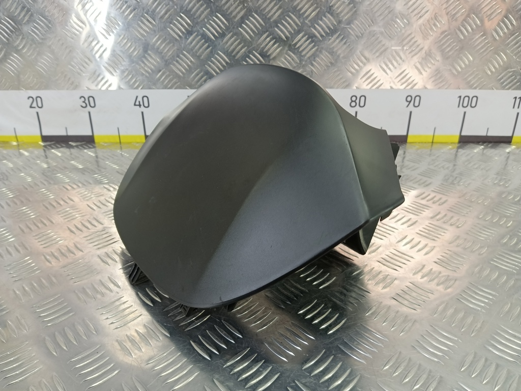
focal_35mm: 23
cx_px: 260
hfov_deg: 73.9
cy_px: 196
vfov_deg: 58.9
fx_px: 346
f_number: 1.6
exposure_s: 1/50
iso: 120
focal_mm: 4.11
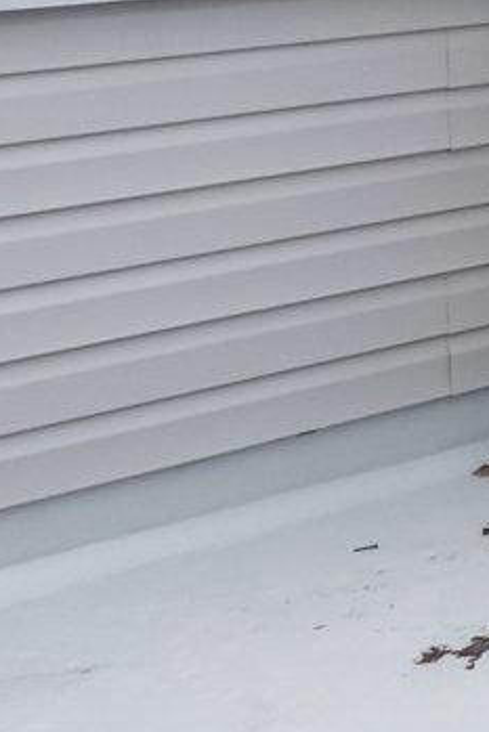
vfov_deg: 20.9
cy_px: -230
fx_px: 1791
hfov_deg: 12.9
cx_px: 1068
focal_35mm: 88
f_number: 8
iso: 250
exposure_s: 1/300
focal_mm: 10
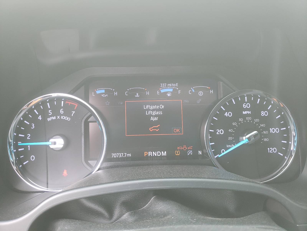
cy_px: 116
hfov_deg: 67.3
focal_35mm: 26
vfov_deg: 53.1
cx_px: 154
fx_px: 231
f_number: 1.5
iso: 56
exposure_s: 1/60.2
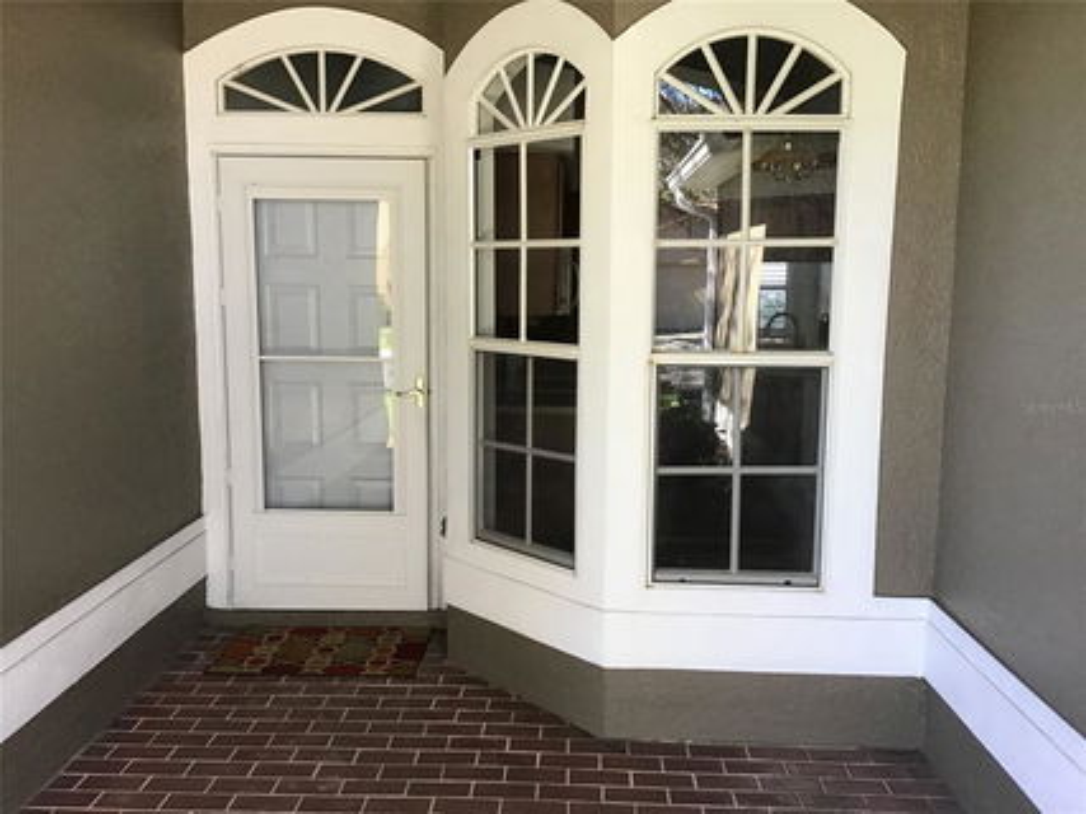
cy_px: 407
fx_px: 972
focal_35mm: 31
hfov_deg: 58.4
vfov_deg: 45.4
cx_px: 543
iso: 32
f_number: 2.4
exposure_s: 1/40
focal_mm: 3.3
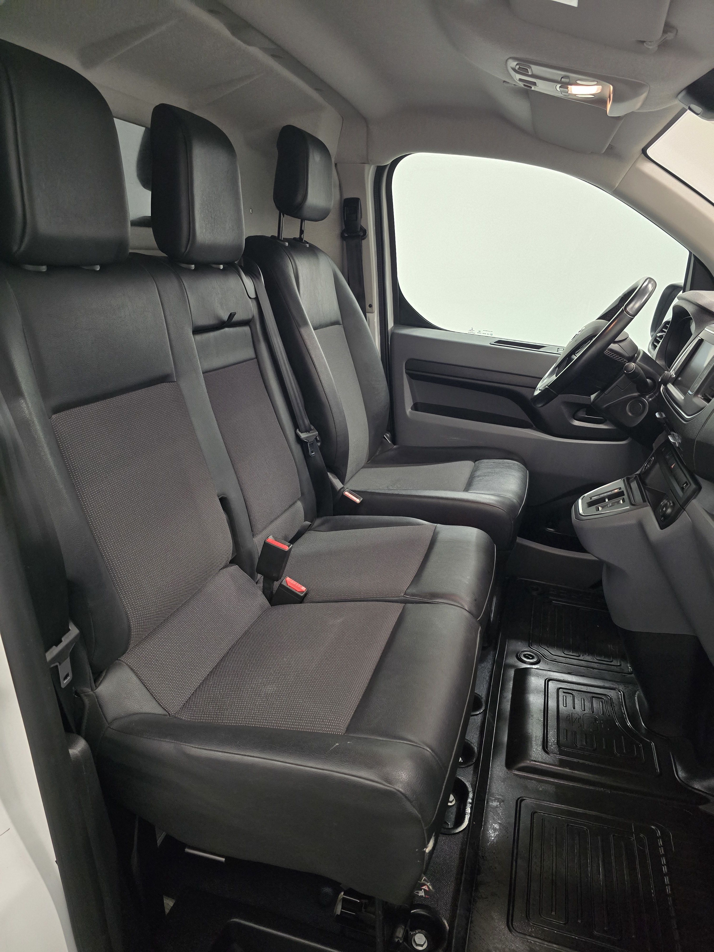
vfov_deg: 73.9
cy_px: 476
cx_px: 357
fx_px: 633
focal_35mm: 23
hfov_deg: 58.9
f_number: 1.7
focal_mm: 6.3
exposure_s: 1/100
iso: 1250
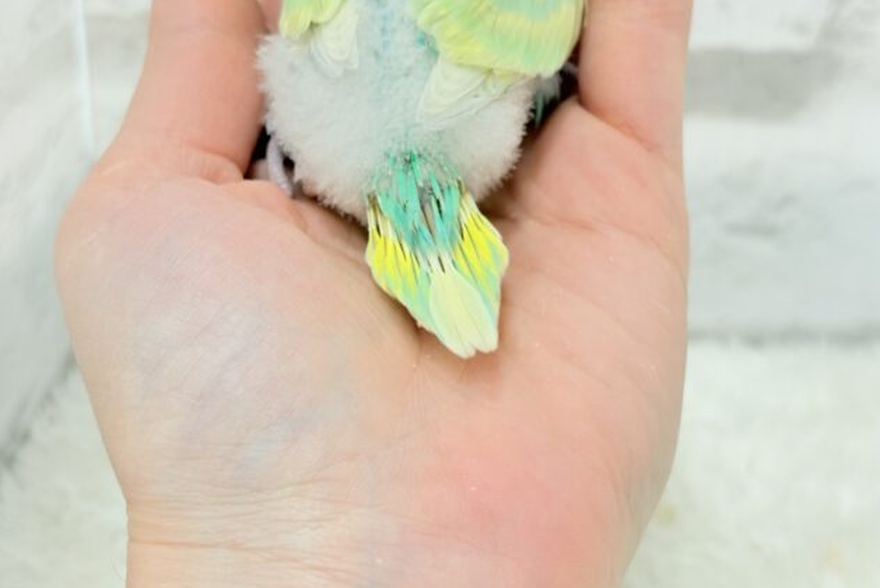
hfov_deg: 36.2
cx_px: 435
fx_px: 1345
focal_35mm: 55
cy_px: 288
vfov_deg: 24.6
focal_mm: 5.96
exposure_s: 1/50
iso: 50
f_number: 1.6
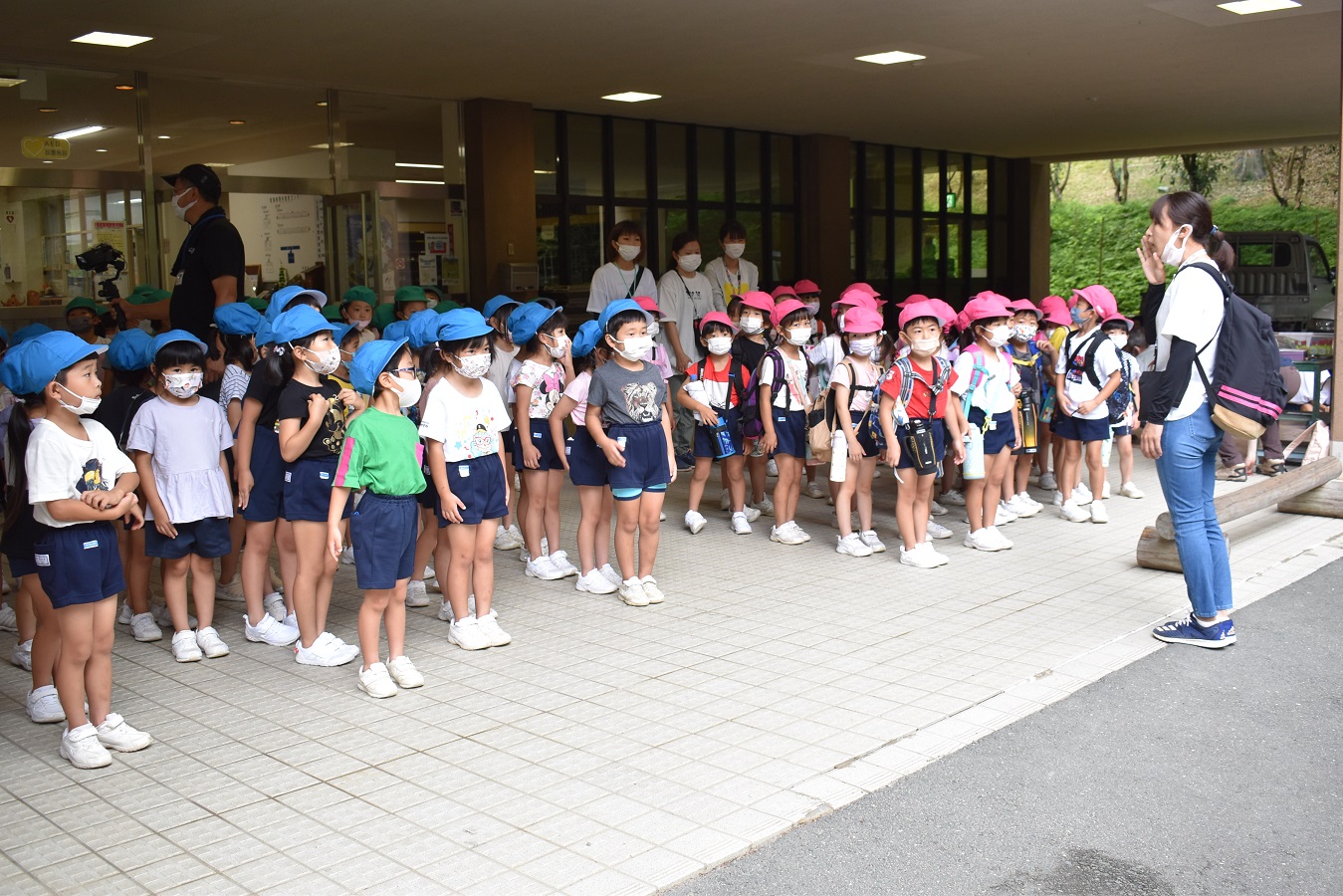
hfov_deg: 53.1
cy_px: 448
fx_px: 1343
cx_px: 672
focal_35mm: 36
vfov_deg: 36.9
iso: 400
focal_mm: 24
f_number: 5.6
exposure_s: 1/100
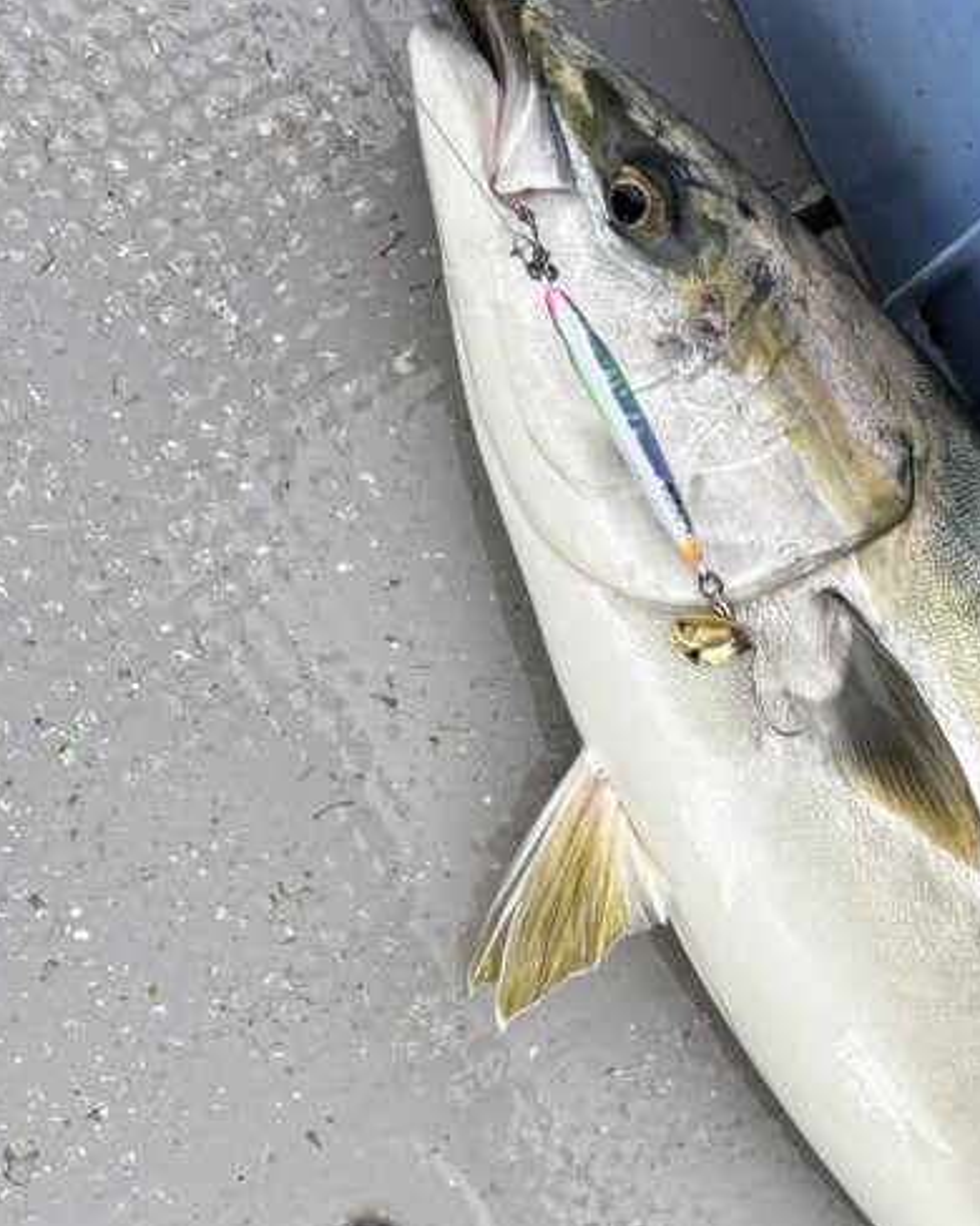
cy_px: 852
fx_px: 1886
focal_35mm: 52
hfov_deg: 27.8
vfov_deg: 35.5
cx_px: 930
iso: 40
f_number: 1.6
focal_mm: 5.96
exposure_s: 1/167
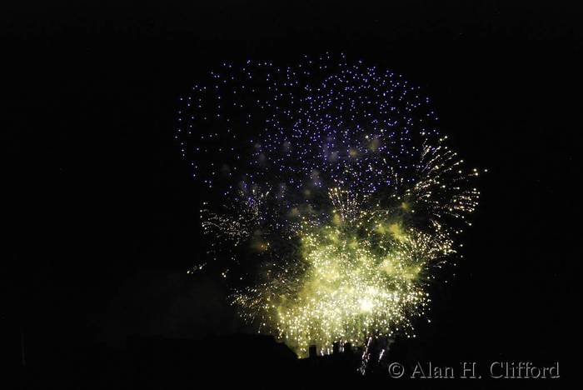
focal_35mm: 52
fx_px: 851
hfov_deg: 37.8
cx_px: 292
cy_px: 195
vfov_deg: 25.8
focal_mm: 35
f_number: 4.2
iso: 1600
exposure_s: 1/100
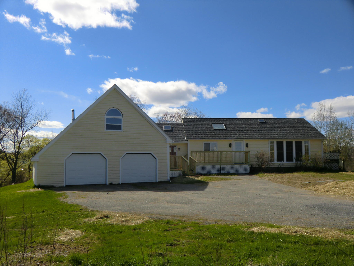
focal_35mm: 29
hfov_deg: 61.7
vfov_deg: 48.2
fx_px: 297
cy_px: 133
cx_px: 177
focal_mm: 5.2
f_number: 7.9
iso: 64
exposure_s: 1/250
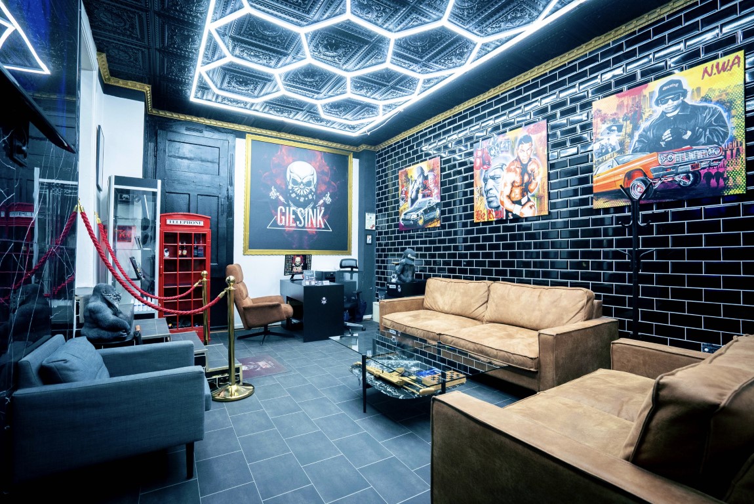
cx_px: 377
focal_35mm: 16
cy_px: 252
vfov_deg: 73.8
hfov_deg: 96.7
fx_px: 335
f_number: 5.6
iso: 3200
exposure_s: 1/100
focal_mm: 16
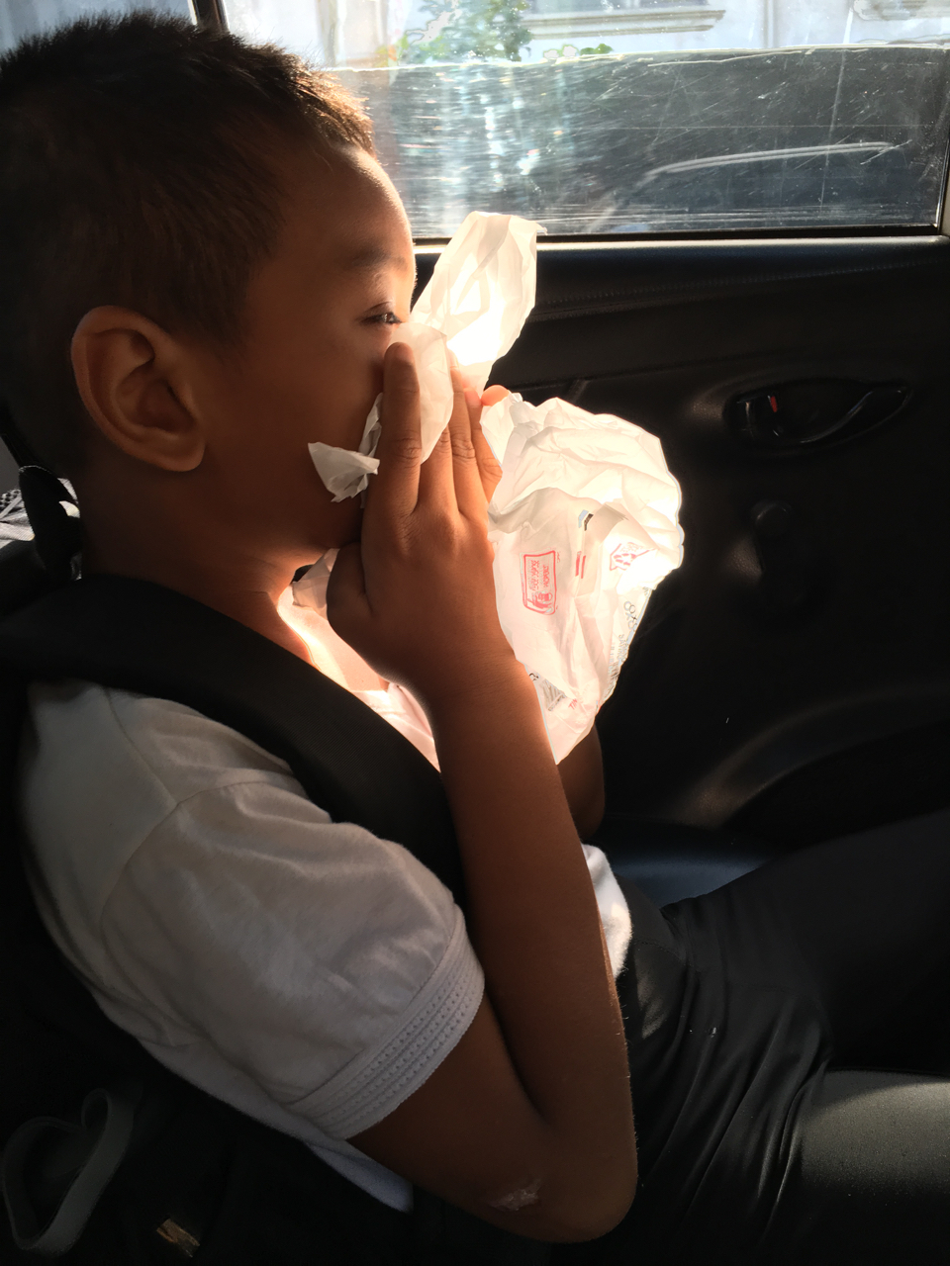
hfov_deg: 48.2
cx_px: 475
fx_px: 1061
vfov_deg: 61.7
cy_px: 633
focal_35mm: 29
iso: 32
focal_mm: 4.15
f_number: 2.2
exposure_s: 1/120
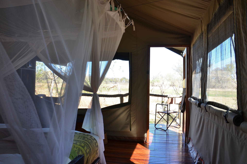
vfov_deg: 47.7
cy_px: 82
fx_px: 185
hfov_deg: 67.5
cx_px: 124
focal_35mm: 27
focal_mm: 18
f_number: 8
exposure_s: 1/60
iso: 140
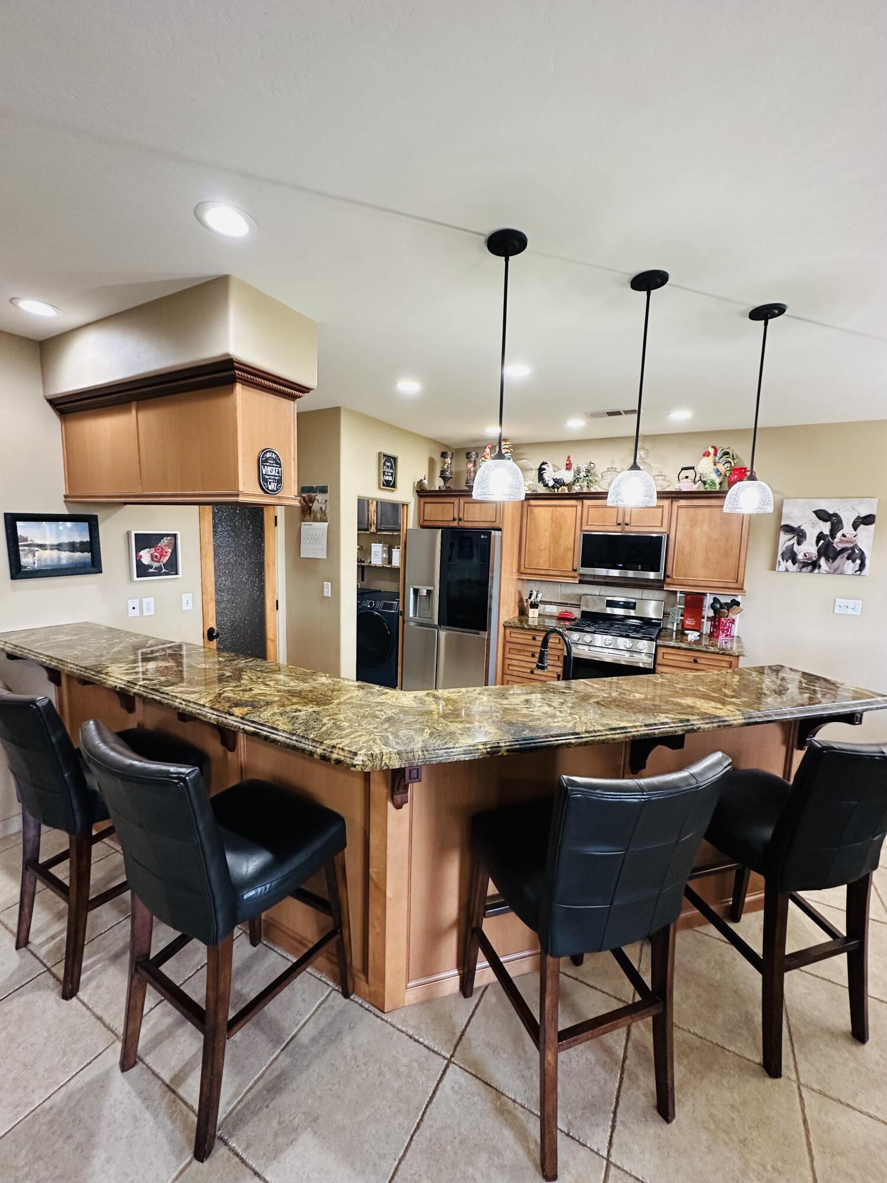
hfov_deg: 85.7
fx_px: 478
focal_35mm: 14
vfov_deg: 102.1
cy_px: 592
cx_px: 444
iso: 320
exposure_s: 1/60
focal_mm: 2.22
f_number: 2.2
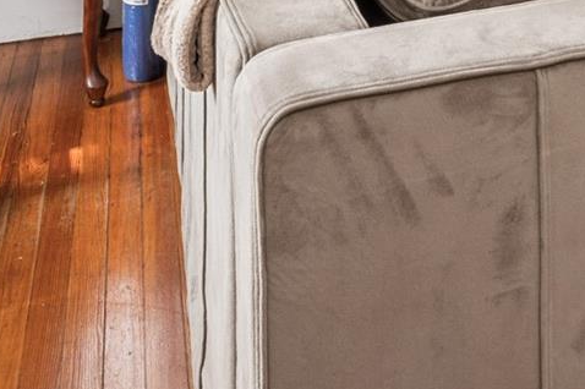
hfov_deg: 31.8
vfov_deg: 18.4
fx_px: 974
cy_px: -286
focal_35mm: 60
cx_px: 531
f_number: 11
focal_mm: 14
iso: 200
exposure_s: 1/4
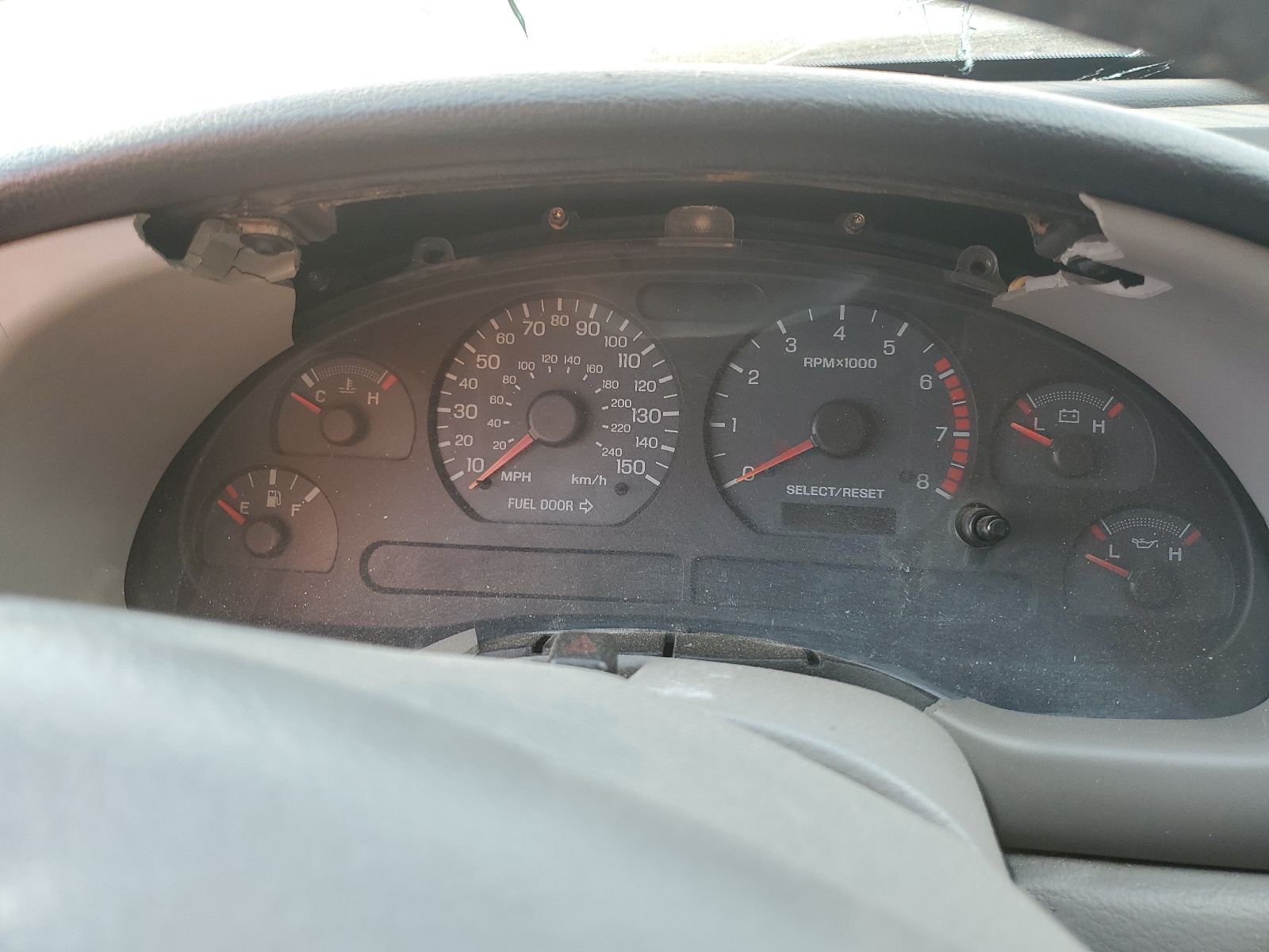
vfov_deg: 53.1
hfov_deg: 67.3
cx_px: 634
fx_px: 953
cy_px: 476
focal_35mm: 26
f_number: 1.5
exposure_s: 1/127
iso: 50
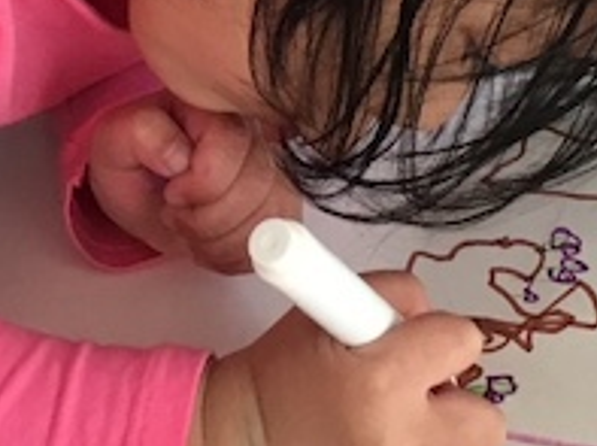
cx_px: 70
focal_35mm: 151
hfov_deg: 13.0
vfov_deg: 9.6
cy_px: -185
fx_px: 2599
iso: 40
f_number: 2.2
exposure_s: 1/30
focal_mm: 4.15
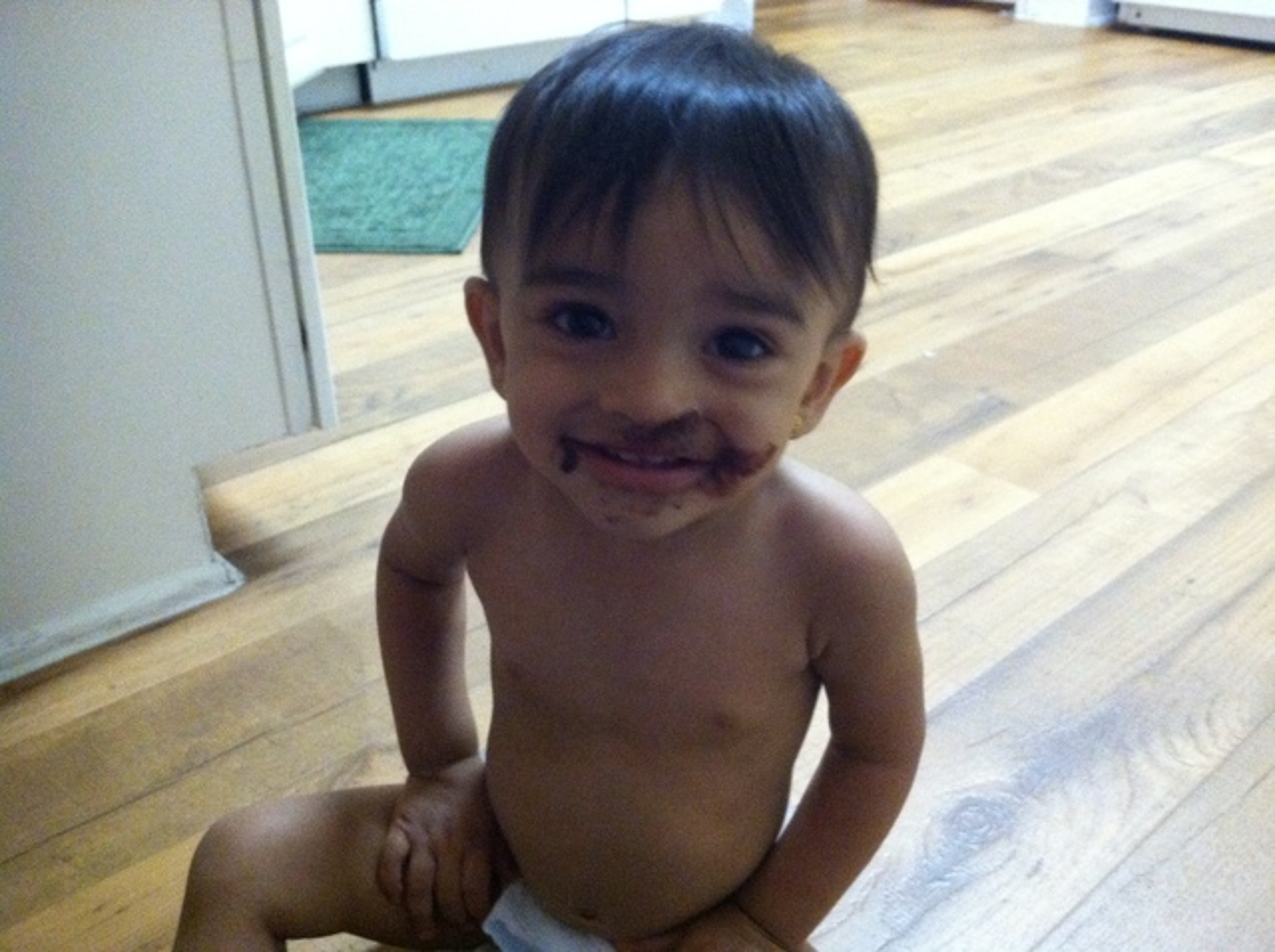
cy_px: 476
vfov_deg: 40.6
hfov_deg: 52.7
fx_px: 1287
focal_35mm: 35
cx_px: 638
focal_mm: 3.85
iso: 640
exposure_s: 1/15
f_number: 2.8
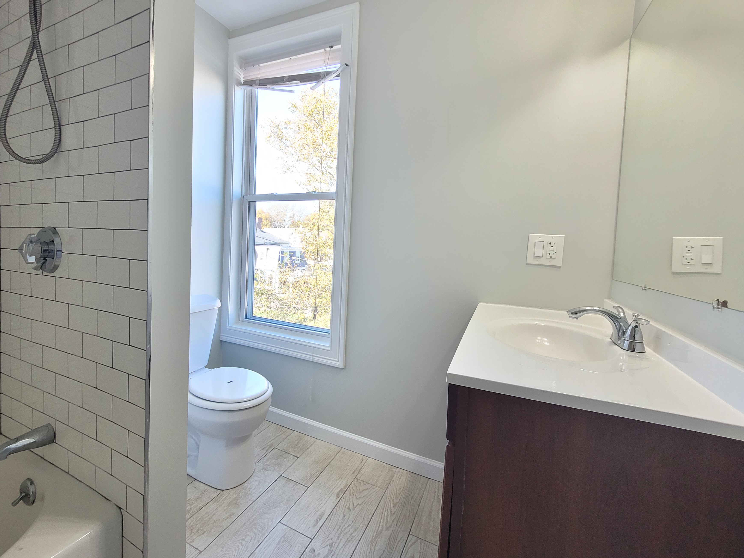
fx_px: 322
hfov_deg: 97.9
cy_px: 264
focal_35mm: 15
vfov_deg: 81.7
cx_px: 336
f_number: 2.2
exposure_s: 1/59
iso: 160
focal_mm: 1.74
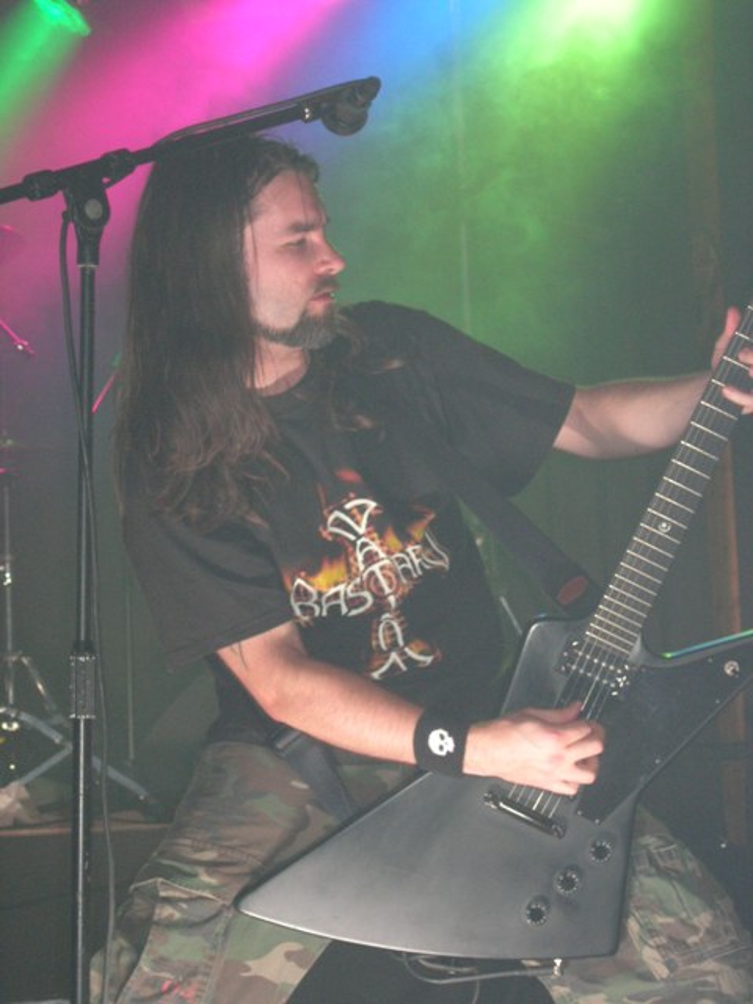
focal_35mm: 113
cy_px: 502
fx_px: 3277
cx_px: 376
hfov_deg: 13.1
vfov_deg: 17.4
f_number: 4.9
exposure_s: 1/60.1
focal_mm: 23.4
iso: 200
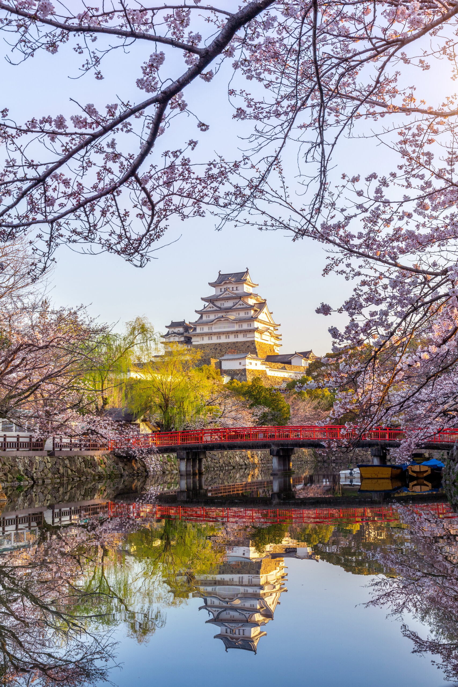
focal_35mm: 43
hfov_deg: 31.2
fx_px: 820
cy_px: 344
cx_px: 229
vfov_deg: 45.4
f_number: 8
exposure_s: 1/160
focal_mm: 43
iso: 200
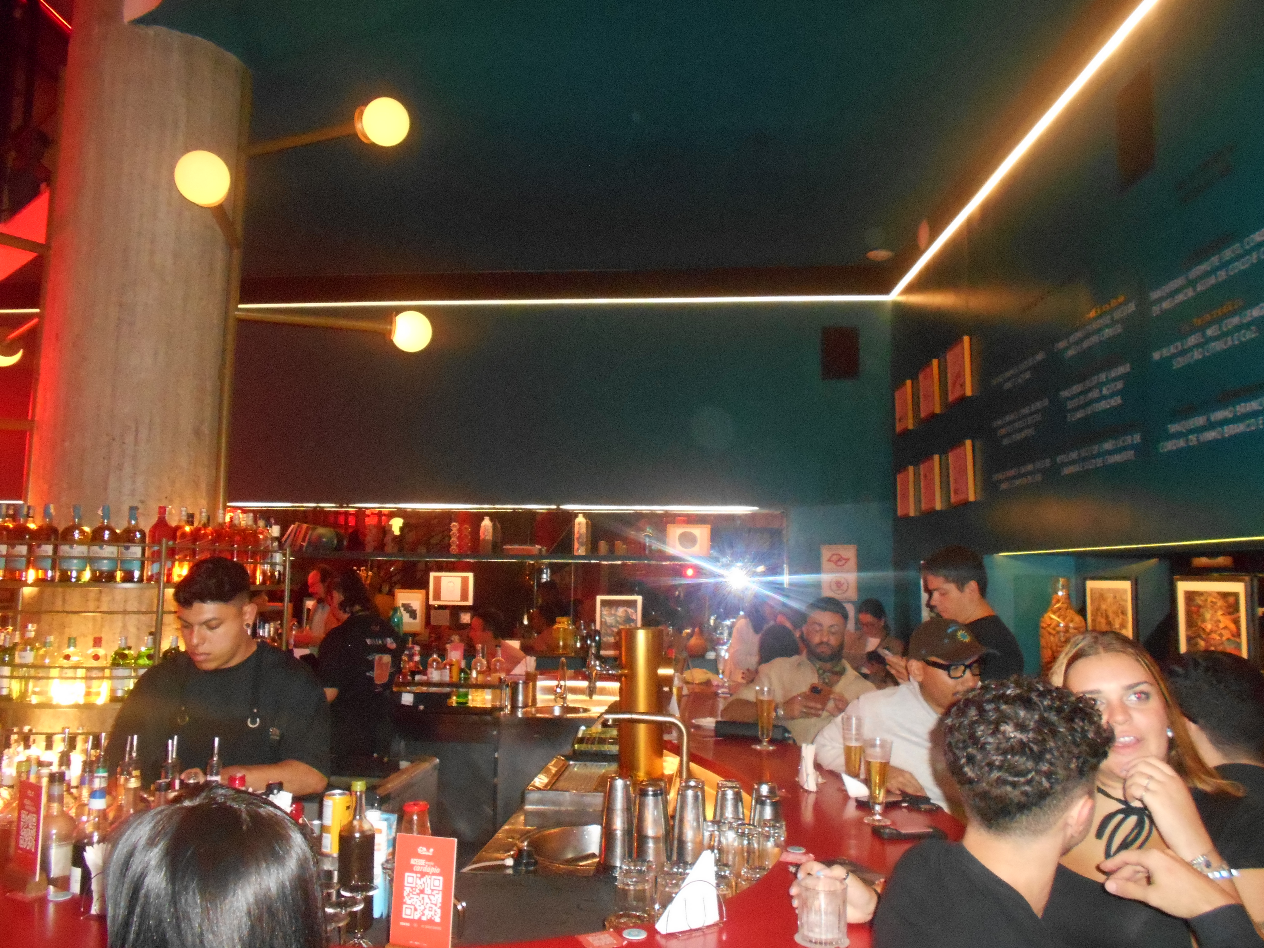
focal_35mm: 26
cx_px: 632
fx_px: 949
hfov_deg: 67.3
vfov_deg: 53.1
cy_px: 474
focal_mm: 4.6
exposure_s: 1/25
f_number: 3.2
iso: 1000
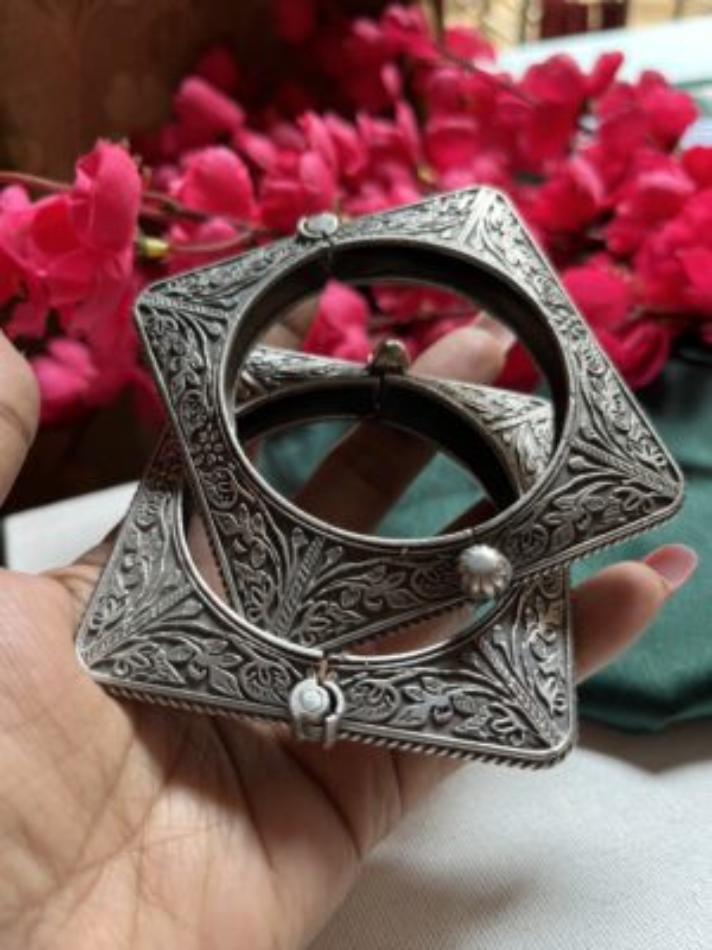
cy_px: 475
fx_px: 713
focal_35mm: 26
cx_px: 356
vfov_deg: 67.3
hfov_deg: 53.1
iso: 80
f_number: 1.6
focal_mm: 5.1
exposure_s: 1/100
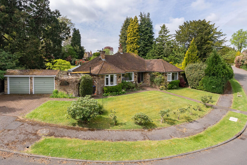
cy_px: 82
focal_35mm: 16
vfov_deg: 72.1
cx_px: 124
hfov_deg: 94.9
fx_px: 113
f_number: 7.1
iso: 1250
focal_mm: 16.5
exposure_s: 1/2500
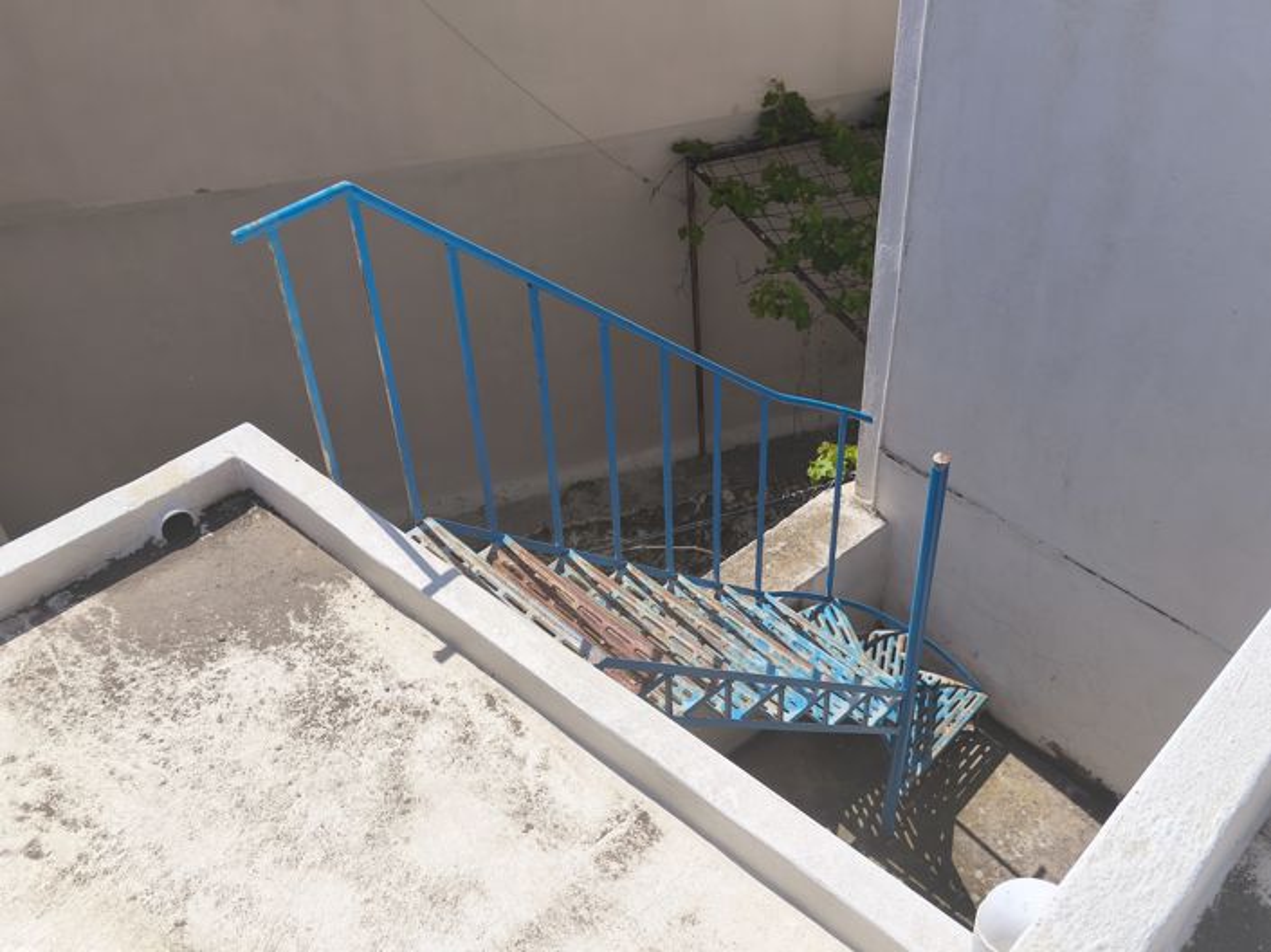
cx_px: 636
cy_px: 476
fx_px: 1321
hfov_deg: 51.4
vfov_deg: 39.6
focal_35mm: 36
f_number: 1.7
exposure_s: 1/4809
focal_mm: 5.35
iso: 80
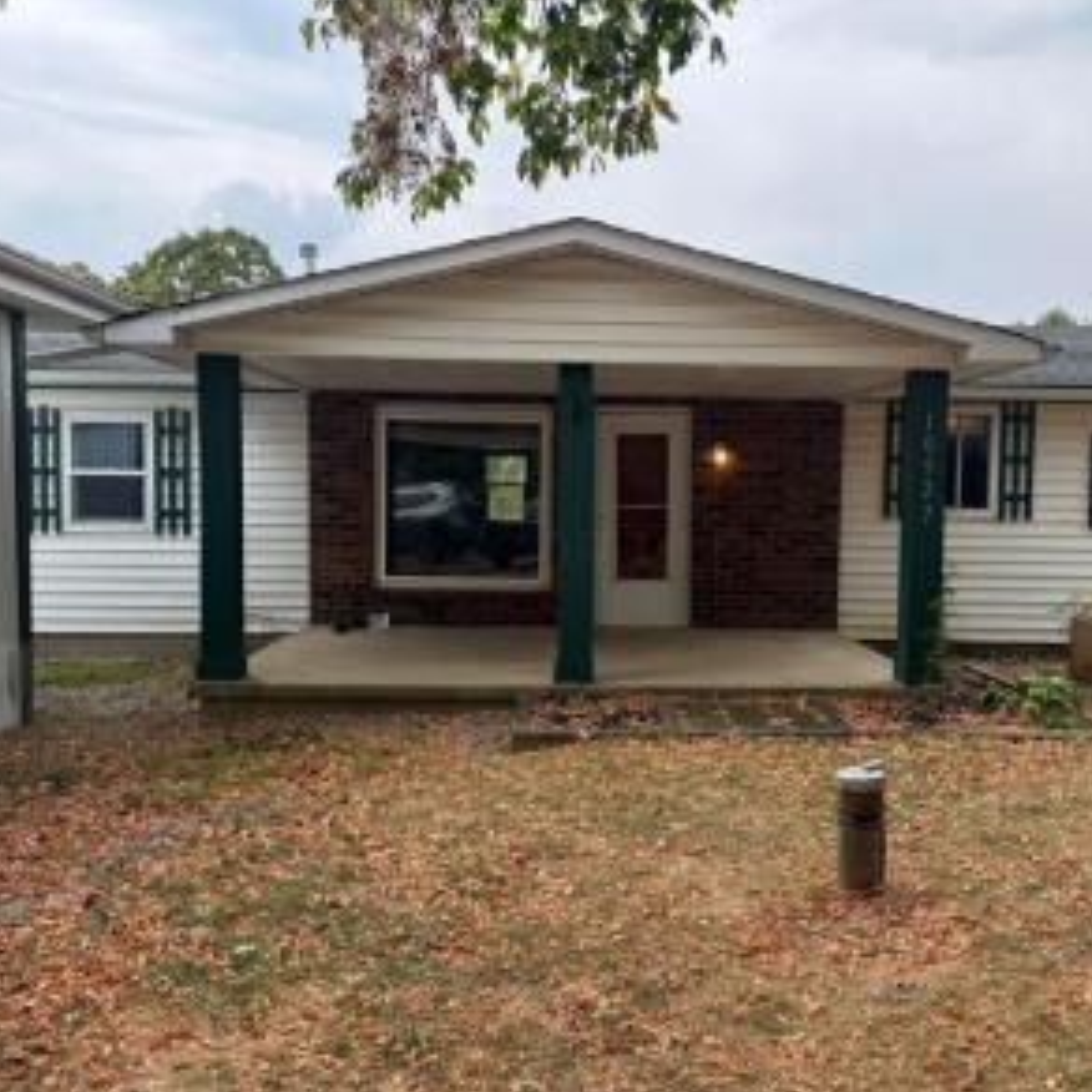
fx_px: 1035
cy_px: 553
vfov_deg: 55.6
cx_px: 596
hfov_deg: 55.5
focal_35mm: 29
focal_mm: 6.76
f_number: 1.78
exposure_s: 1/1456
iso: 80
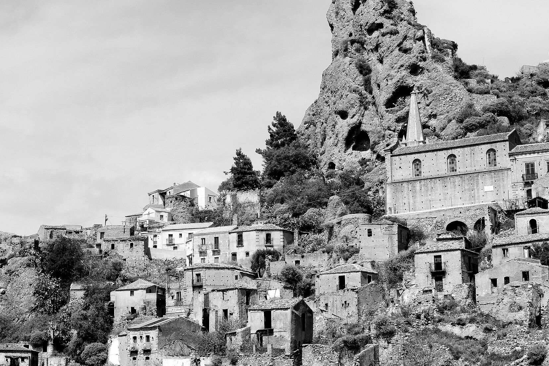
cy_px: 219
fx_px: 1155
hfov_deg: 26.7
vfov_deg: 18.0
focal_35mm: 76
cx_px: 243
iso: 400
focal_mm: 35
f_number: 11
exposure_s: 1/500
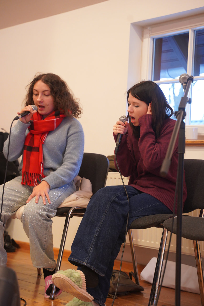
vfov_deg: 31.9
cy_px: 153
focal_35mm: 63
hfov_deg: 21.6
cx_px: 102
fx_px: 536
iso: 3200
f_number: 4
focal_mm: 63
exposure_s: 1/160
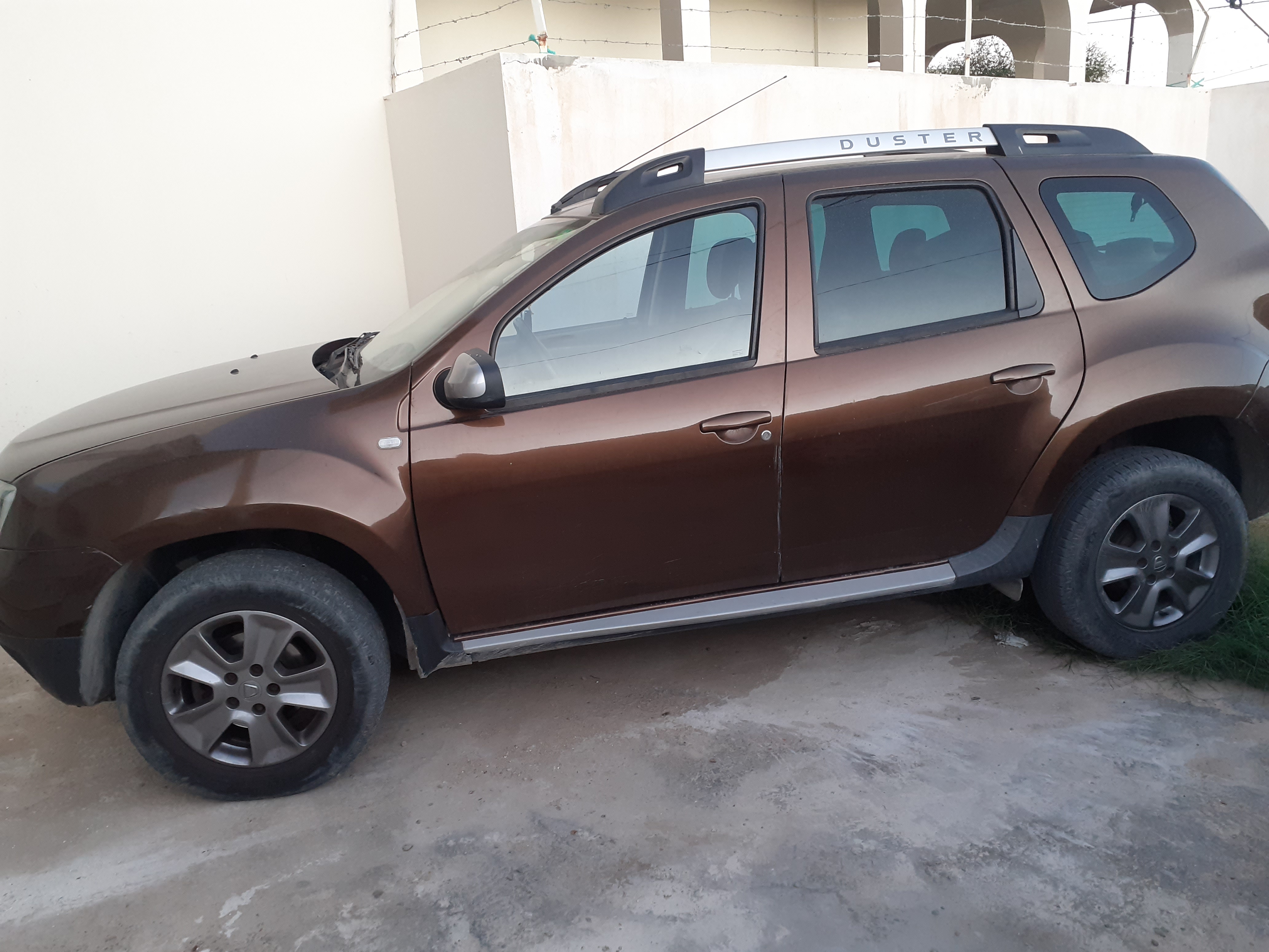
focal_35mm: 27
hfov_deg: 65.3
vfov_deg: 51.4
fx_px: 990
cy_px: 476
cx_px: 634
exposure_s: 1/50
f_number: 1.9
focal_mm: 3.6
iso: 100
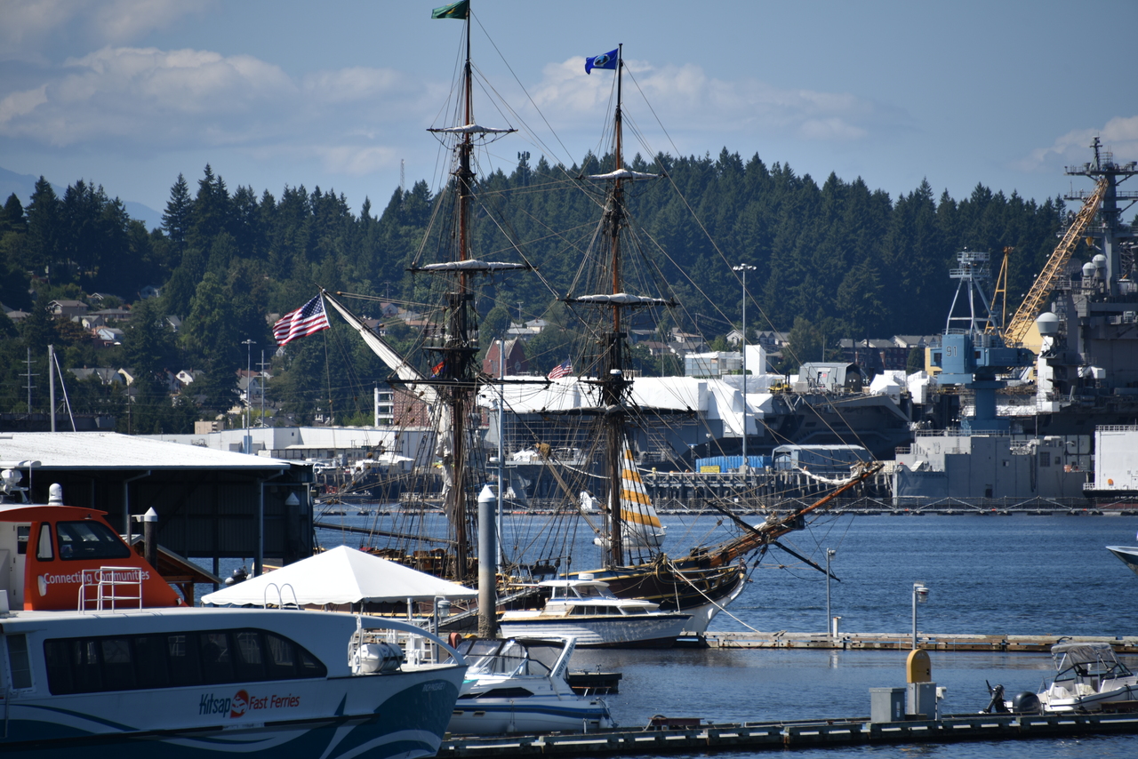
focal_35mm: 300
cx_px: 569
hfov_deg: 6.9
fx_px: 9485
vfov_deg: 4.6
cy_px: 380
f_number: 5.6
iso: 110
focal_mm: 300
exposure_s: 1/640
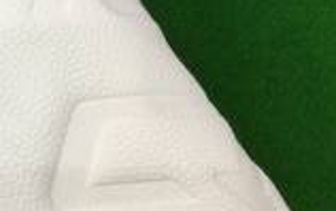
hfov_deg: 14.1
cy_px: 96
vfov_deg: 9.9
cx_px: -255
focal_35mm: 133
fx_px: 1219
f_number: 2.4
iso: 40
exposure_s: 1/30
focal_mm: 3.3
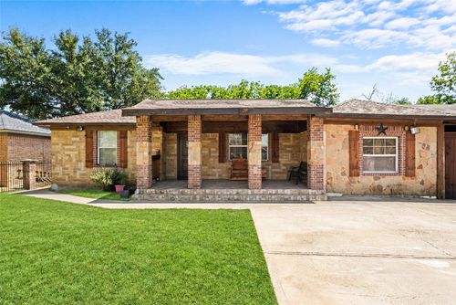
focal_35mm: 19
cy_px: 152
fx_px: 241
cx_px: 228
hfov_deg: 86.9
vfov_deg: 64.6
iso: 640
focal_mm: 19
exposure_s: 1/100
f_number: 9
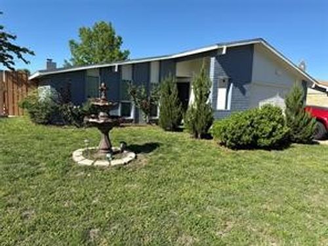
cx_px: 164
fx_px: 227
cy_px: 123
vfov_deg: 56.8
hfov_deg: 71.6
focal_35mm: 24
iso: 80
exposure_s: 1/3584
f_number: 1.78
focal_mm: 6.76
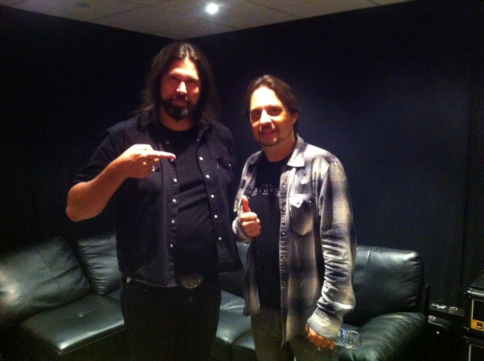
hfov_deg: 52.7
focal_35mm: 35
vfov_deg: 40.6
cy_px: 180
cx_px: 242
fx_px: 489
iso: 1000
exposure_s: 1/15
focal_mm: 3.85
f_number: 2.8
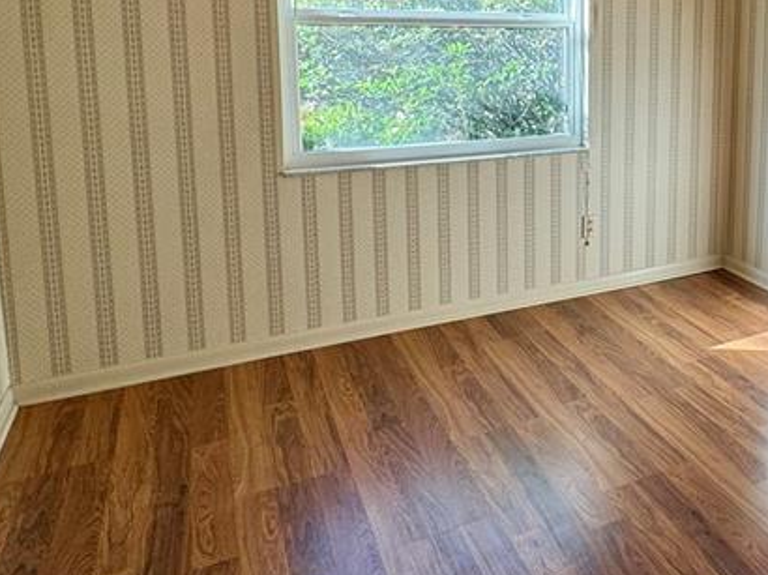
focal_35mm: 35
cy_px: 118
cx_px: 727
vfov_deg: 39.1
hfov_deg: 46.2
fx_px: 776
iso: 64
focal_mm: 2.22
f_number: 2.2
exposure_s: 1/120
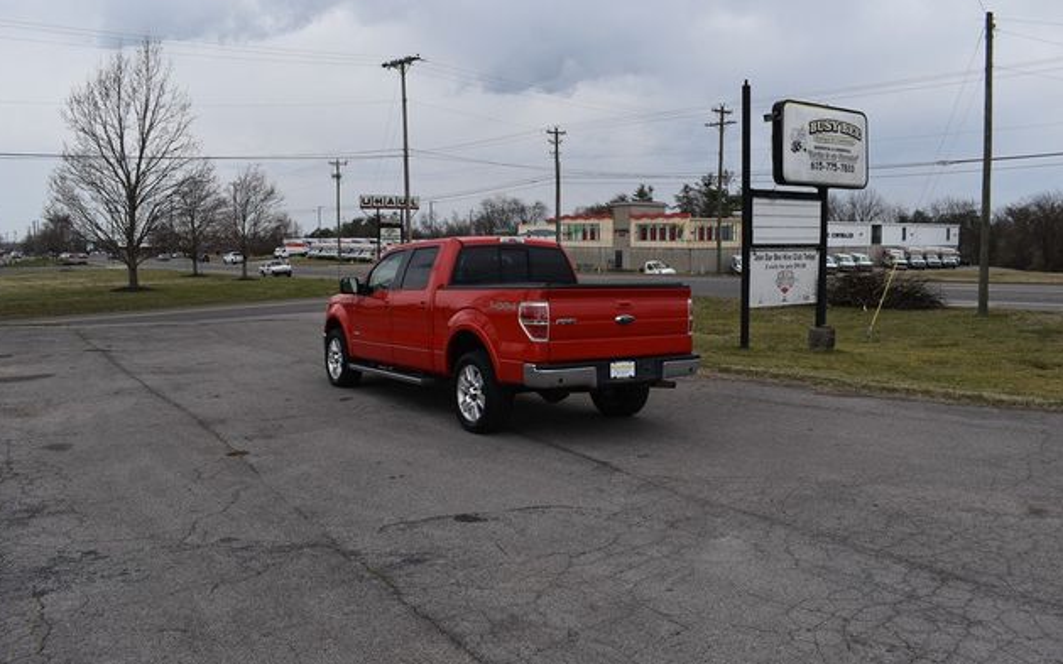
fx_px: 811
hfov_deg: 66.5
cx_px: 529
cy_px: 307
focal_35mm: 28
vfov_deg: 44.5
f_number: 8
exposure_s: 1/250
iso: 180
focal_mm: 18
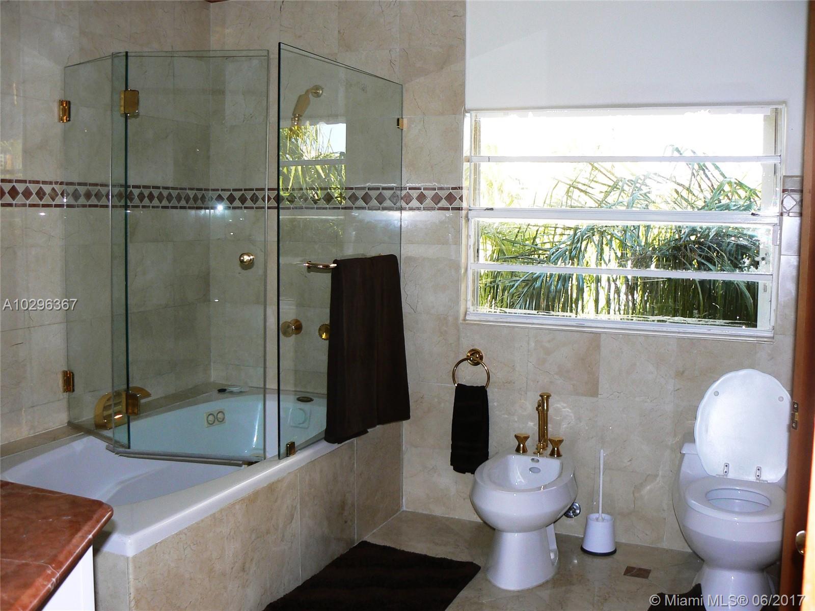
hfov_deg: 51.4
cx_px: 408
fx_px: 848
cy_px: 306
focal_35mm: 36
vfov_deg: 39.7
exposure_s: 1/30
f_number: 2.8
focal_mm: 6
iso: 100
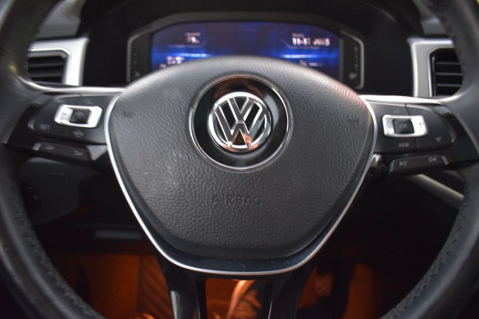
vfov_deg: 47.9
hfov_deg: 67.4
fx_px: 359
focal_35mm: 27
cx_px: 240
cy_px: 160
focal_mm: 18
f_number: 3.5
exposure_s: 1/3
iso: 1600
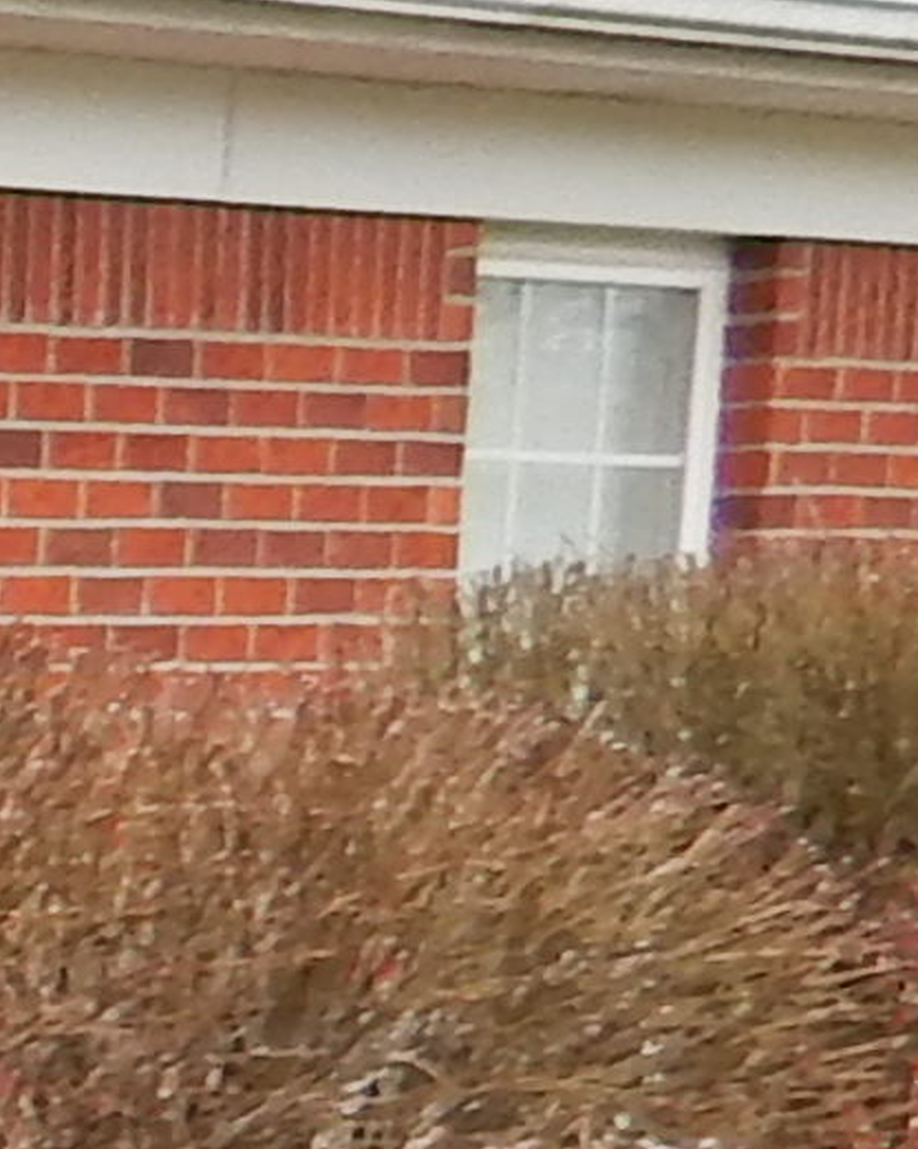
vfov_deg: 8.6
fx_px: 7344
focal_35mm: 216
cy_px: 2100
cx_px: -4135
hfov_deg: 5.1
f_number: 3.7
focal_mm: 4.5
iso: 125
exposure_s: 1/100
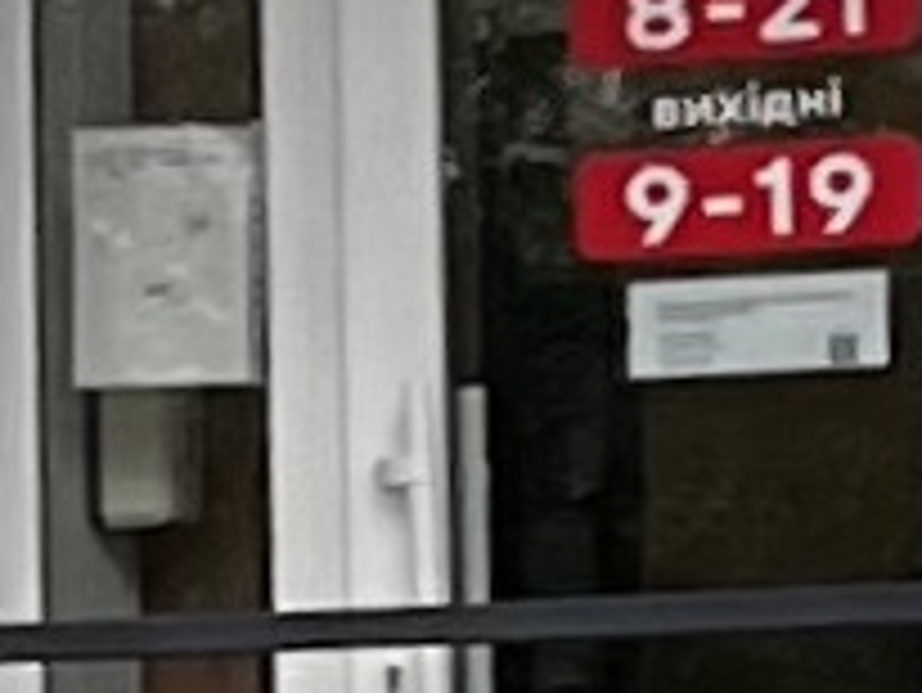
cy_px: 1994
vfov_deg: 7.1
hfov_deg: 9.7
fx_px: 5090
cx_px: -913
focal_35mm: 191
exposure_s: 1/458
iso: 50
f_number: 1.5
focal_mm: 5.7
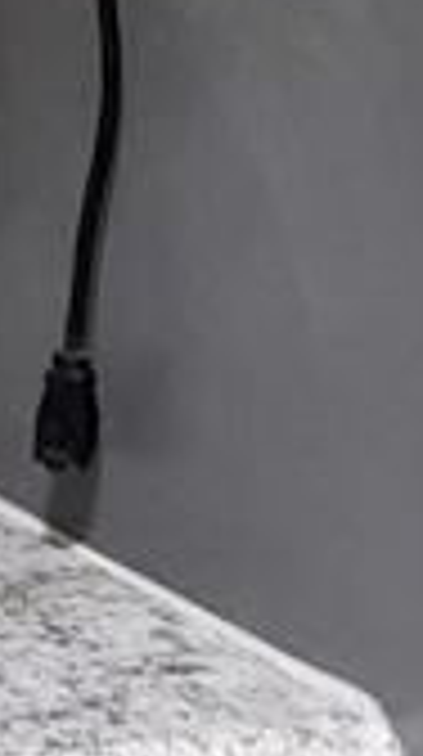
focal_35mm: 173
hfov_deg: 6.6
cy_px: -135
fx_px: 3464
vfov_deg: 12.2
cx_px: -608
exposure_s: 1/24
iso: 640
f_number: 1.8
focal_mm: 4.25
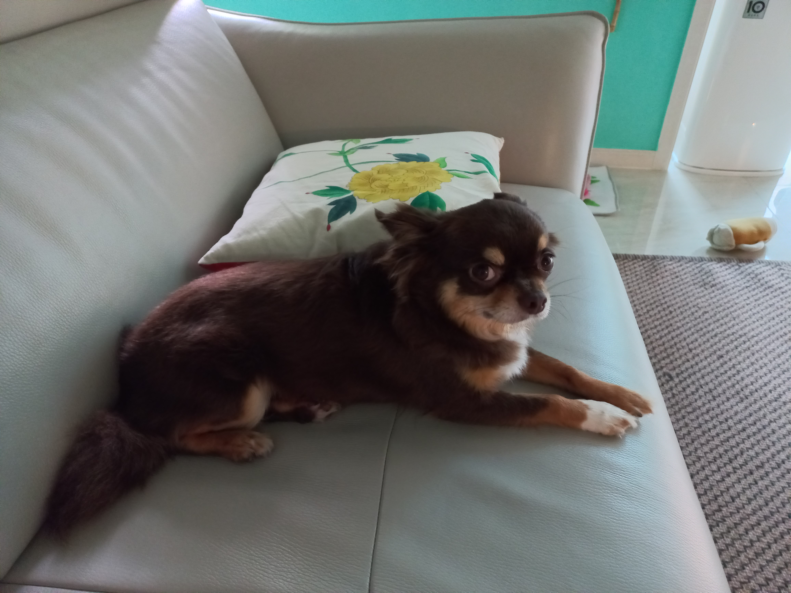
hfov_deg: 69.4
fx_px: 571
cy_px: 296
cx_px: 396
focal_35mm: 25
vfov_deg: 54.9
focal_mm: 4.6
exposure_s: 1/24
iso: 1000
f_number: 1.8
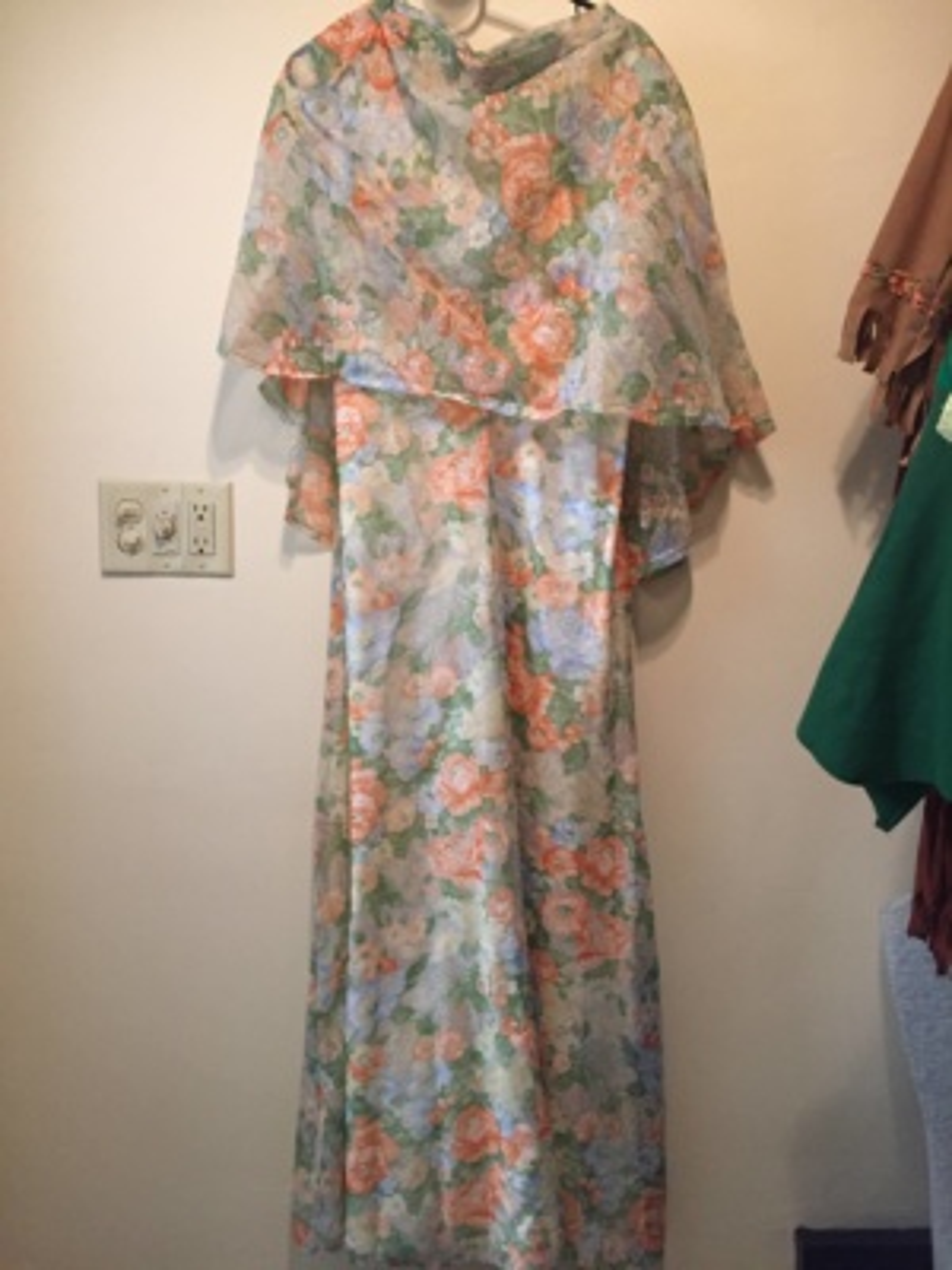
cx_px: 476
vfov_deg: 61.7
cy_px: 635
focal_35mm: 29
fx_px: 1063
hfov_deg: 48.2
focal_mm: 4.15
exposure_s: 1/30
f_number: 2.2
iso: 200
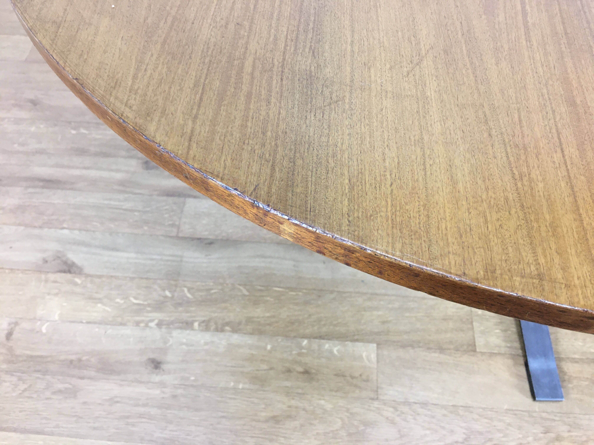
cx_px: 297
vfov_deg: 48.2
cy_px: 222
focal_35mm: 29
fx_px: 498
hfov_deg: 61.7
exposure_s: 1/33
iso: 100
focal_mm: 4.15
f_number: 2.2
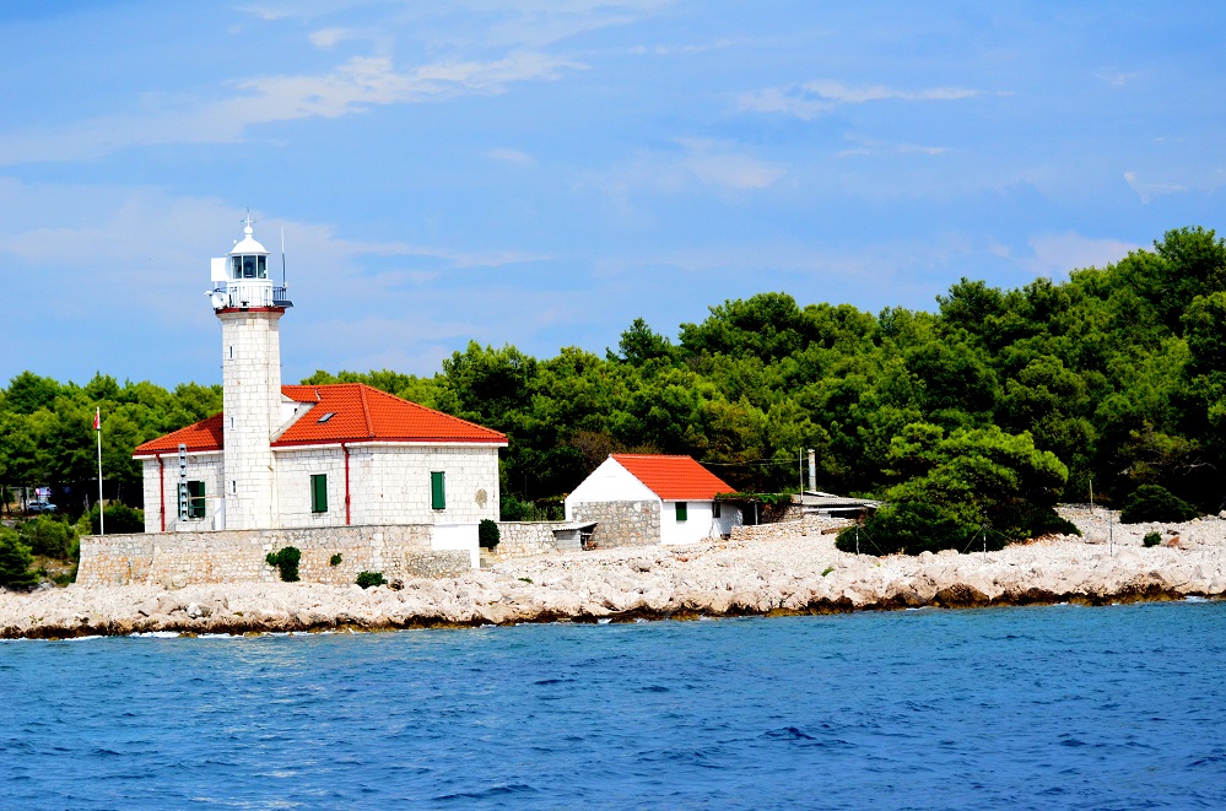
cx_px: 613
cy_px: 406
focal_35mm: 105
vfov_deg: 13.0
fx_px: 3567
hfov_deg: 19.5
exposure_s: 1/8000
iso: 1250
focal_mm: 70
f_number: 4.5
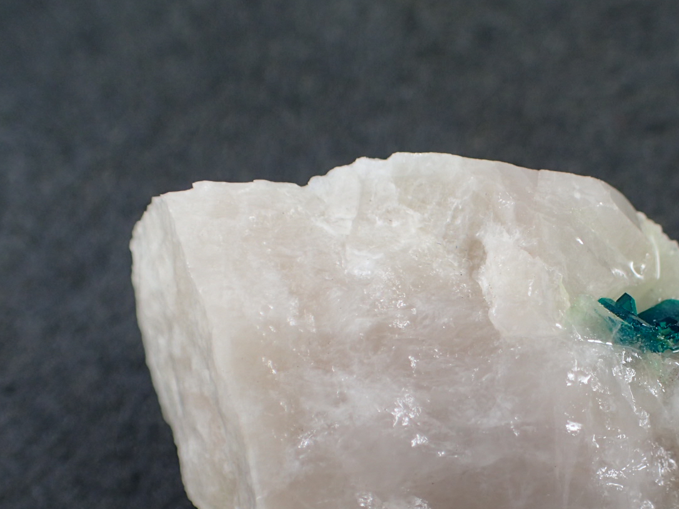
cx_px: 536
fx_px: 1039
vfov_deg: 27.1
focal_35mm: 53
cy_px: 386
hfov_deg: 35.1
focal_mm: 5.5
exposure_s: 1/125
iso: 100
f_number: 2.3
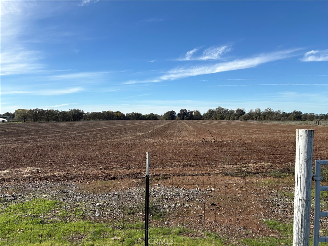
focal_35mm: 26
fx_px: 246
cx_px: 164
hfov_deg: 67.3
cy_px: 123
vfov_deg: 53.1
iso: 50
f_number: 1.6
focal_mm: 5.96
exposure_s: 1/3279
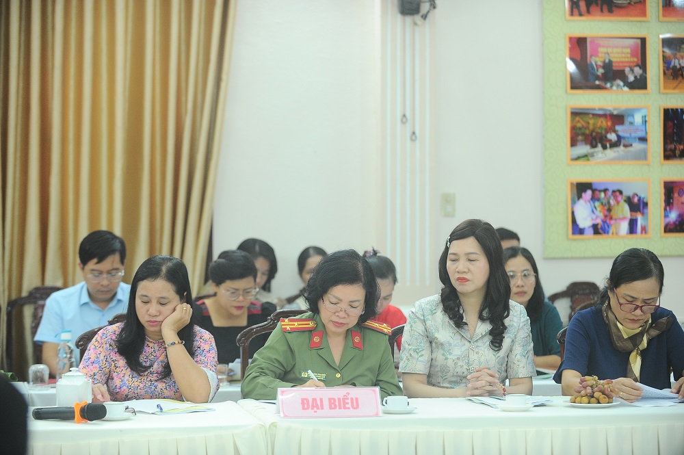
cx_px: 342
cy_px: 228
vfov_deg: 14.4
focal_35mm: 95
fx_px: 1803
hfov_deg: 21.5
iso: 2000
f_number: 3.5
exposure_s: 1/125
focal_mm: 95
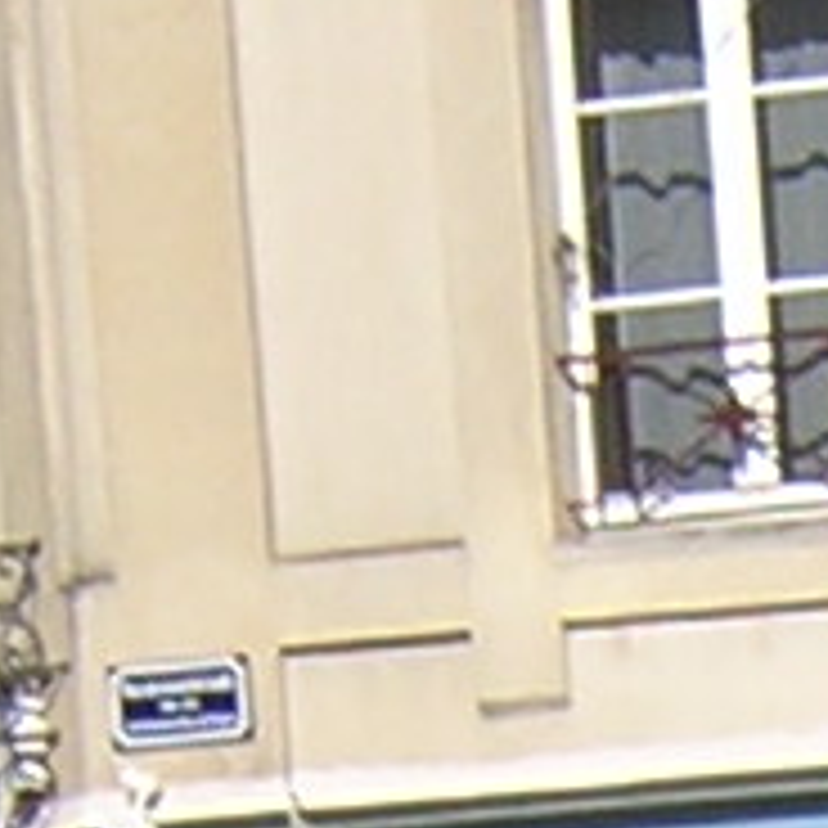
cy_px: 1827
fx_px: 7469
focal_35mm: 276
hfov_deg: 6.2
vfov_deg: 6.1
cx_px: 1611
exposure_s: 1/442
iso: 100
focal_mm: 4.7
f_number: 5.2
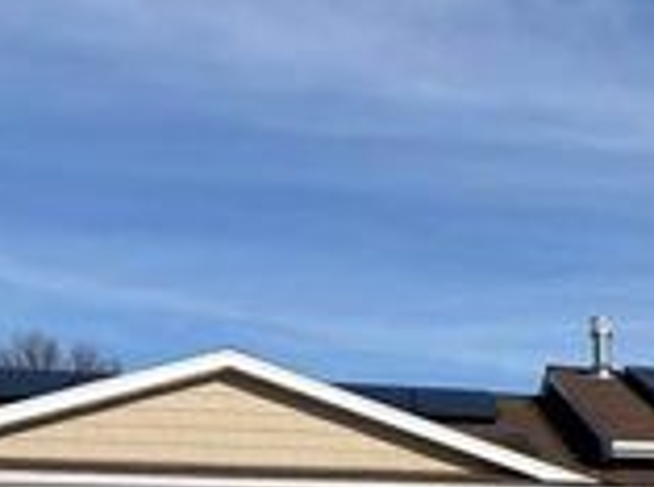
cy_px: 631
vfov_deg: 16.7
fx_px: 1565
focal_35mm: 83
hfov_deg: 22.2
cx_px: 737
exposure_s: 1/6993
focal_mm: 5.96
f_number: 1.6
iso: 50
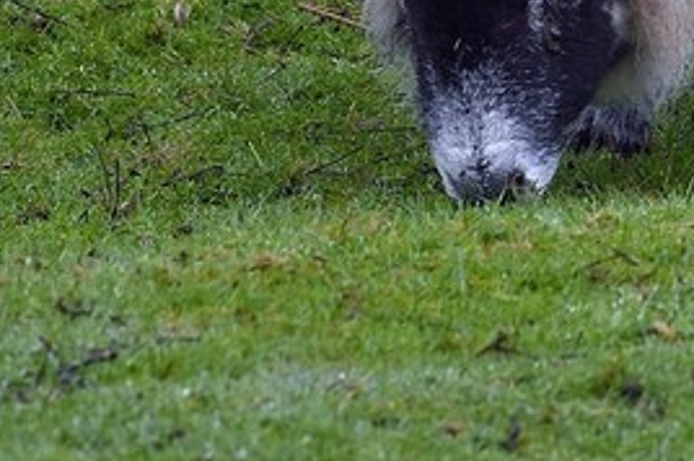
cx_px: 1973
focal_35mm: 807
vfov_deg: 1.7
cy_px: -451
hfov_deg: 2.5
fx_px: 15538
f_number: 5.6
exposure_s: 1/200
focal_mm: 135
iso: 400
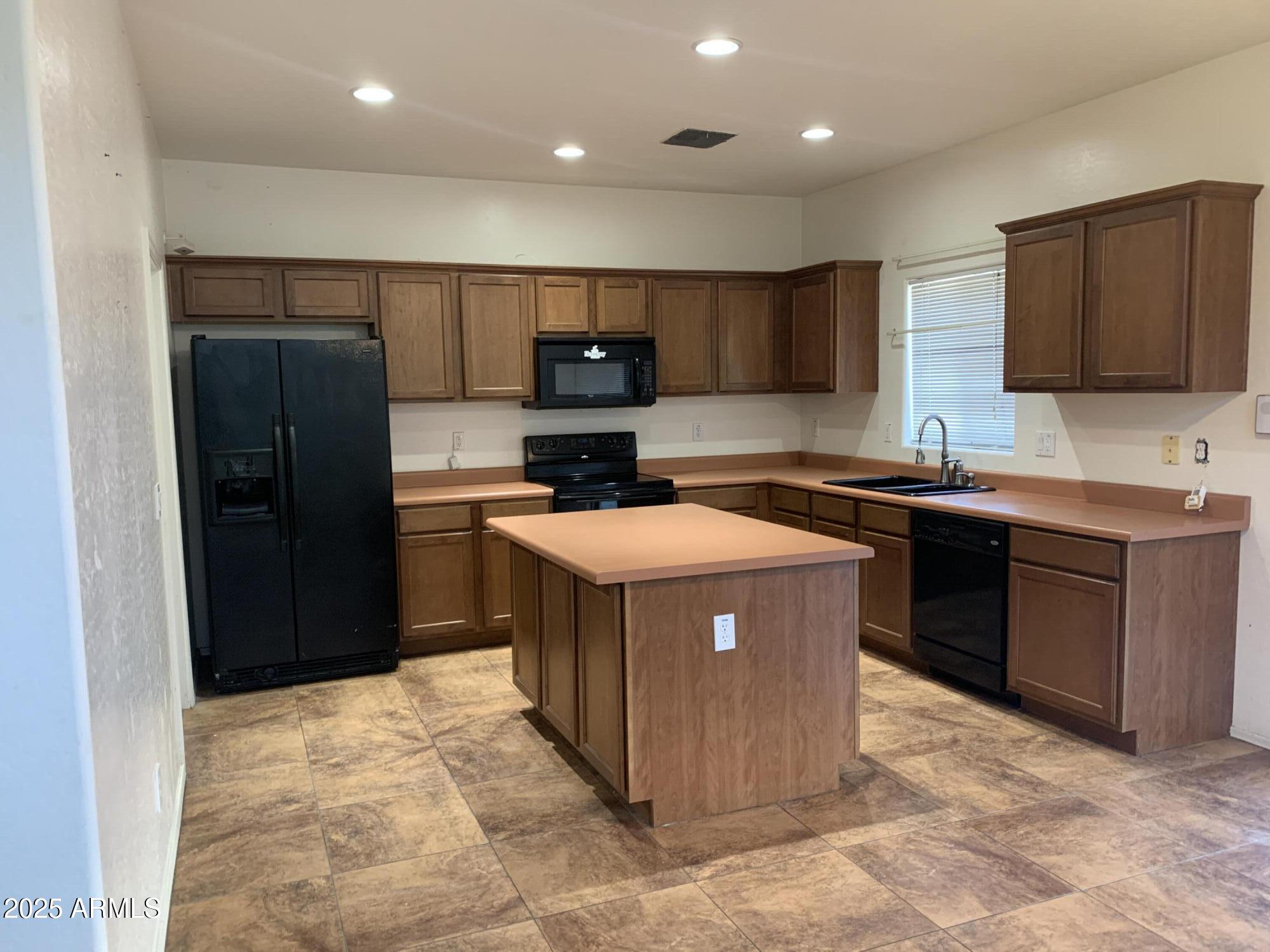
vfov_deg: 53.1
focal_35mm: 26
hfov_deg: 67.3
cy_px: 476
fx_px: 954
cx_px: 635
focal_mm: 4.25
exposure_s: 1/60
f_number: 1.8
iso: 200
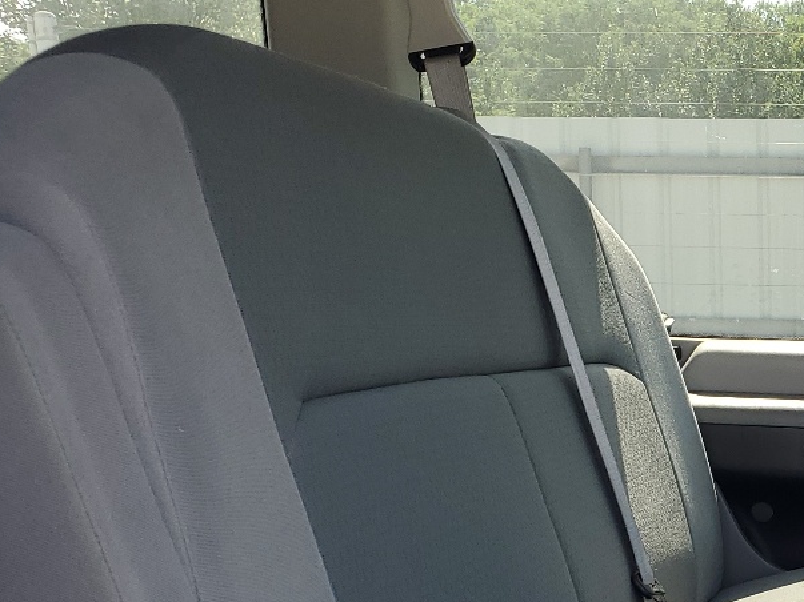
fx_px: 1602
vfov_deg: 21.0
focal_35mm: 69
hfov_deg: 25.5
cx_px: 951
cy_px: 511
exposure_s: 1/333
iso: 50
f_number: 1.5
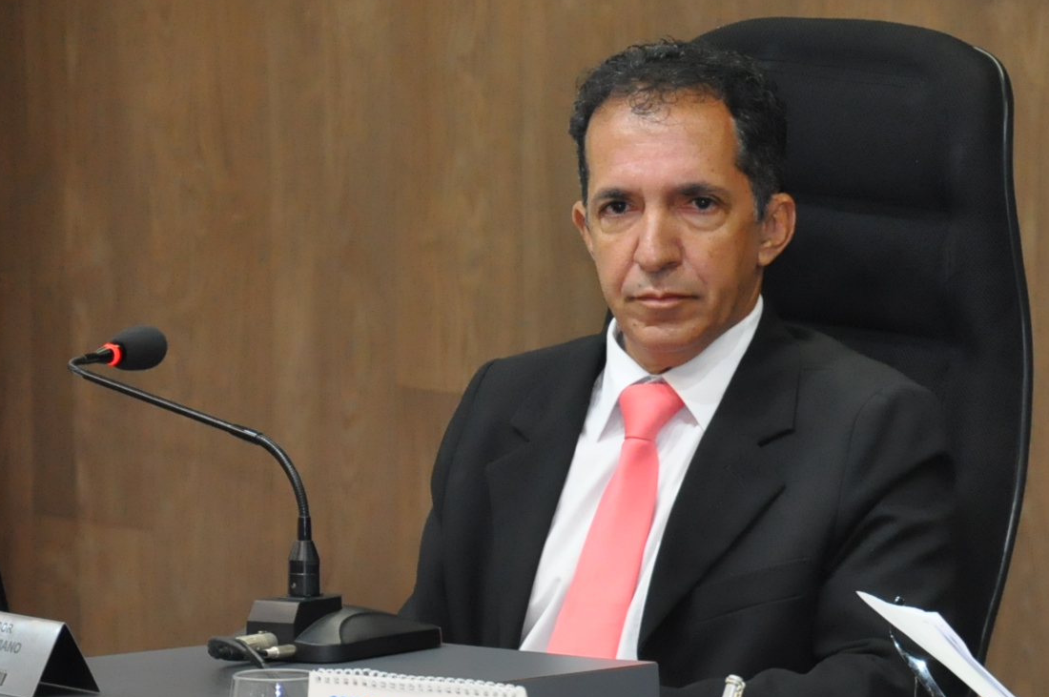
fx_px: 8935
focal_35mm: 307
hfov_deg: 6.7
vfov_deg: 4.5
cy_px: 426
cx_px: 1013
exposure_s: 1/80
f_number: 5.6
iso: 2000
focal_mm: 105
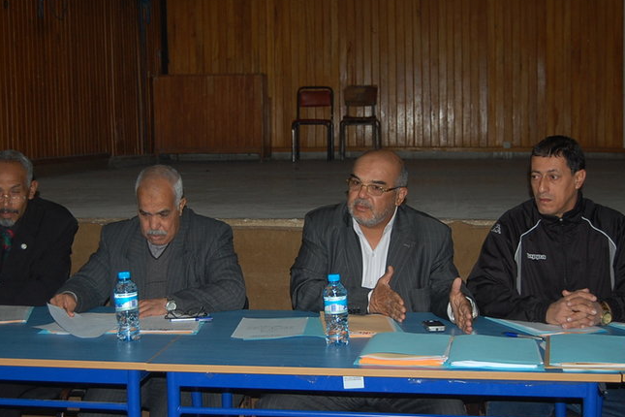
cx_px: 276
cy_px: 227
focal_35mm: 58
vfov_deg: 23.5
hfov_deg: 34.7
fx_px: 1000
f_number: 4.5
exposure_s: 1/60
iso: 400
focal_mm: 31
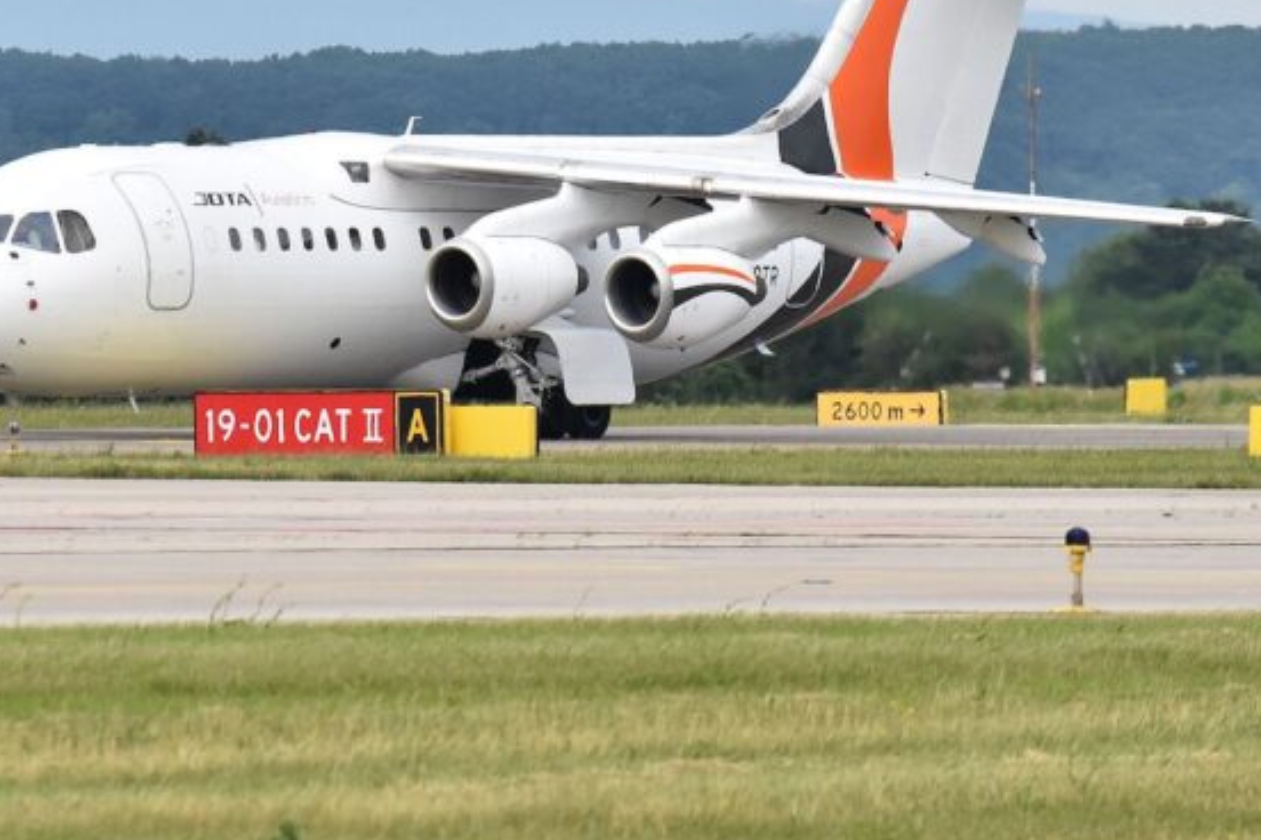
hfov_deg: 4.5
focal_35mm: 459
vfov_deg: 3.0
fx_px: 16076
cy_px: 299
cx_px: 535
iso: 1000
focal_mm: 220
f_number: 11
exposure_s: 1/1250
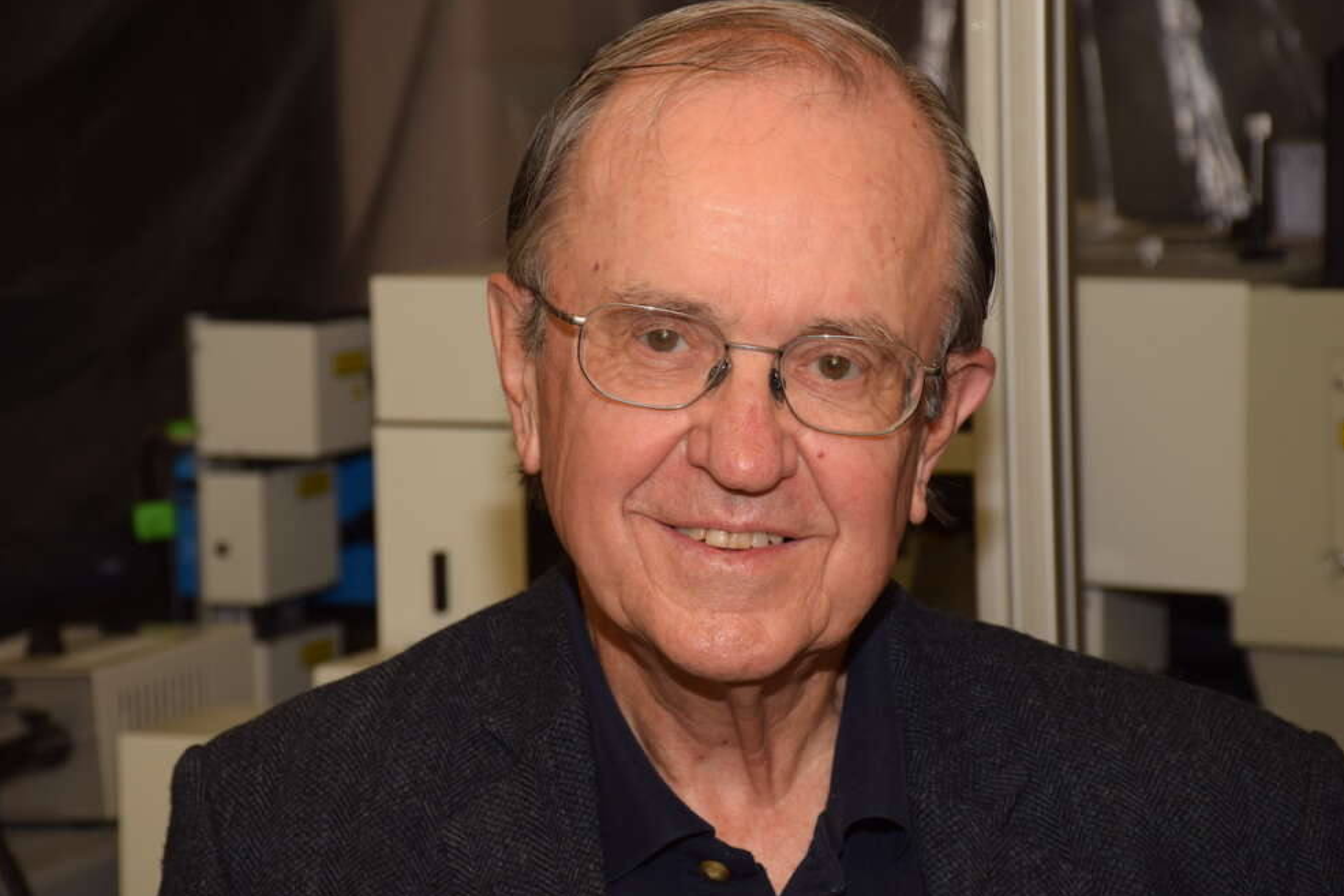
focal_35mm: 137
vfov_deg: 10.0
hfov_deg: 15.0
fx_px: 5115
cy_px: 452
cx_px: 671
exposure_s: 1/125
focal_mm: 90
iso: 360
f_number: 8
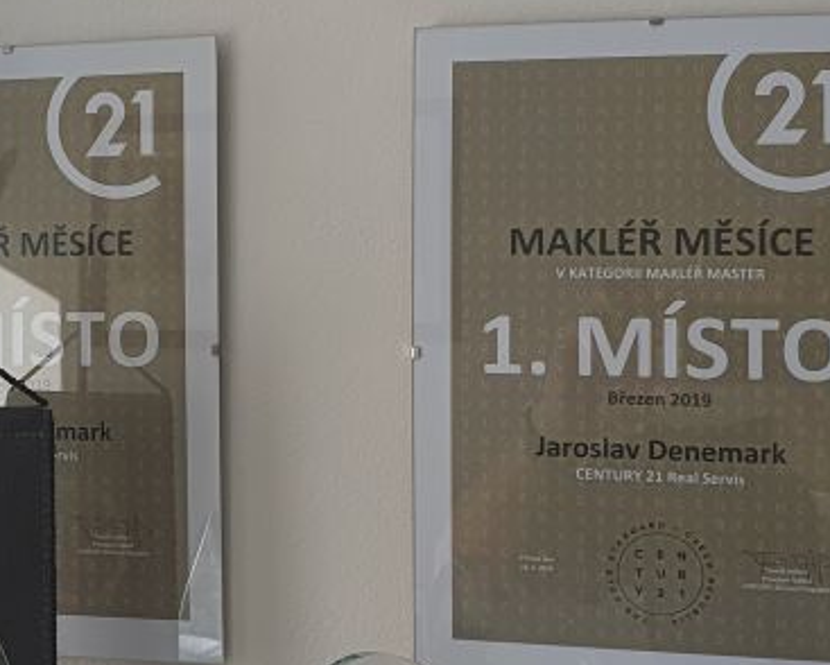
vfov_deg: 18.5
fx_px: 2040
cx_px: -2
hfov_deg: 22.1
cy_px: 226
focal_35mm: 83
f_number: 2.4
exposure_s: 1/126
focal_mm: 4.32
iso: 50
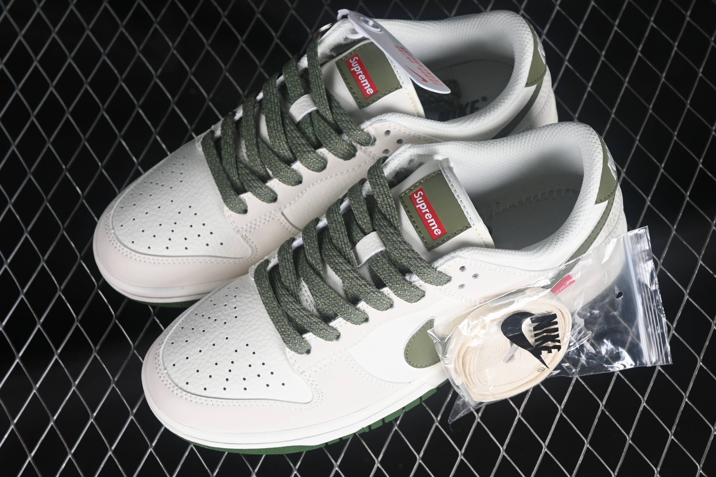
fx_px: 1492
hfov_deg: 27.0
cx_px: 358
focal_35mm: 75
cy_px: 238
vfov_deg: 18.2
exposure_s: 1/80
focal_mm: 50
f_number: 7.1
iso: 160
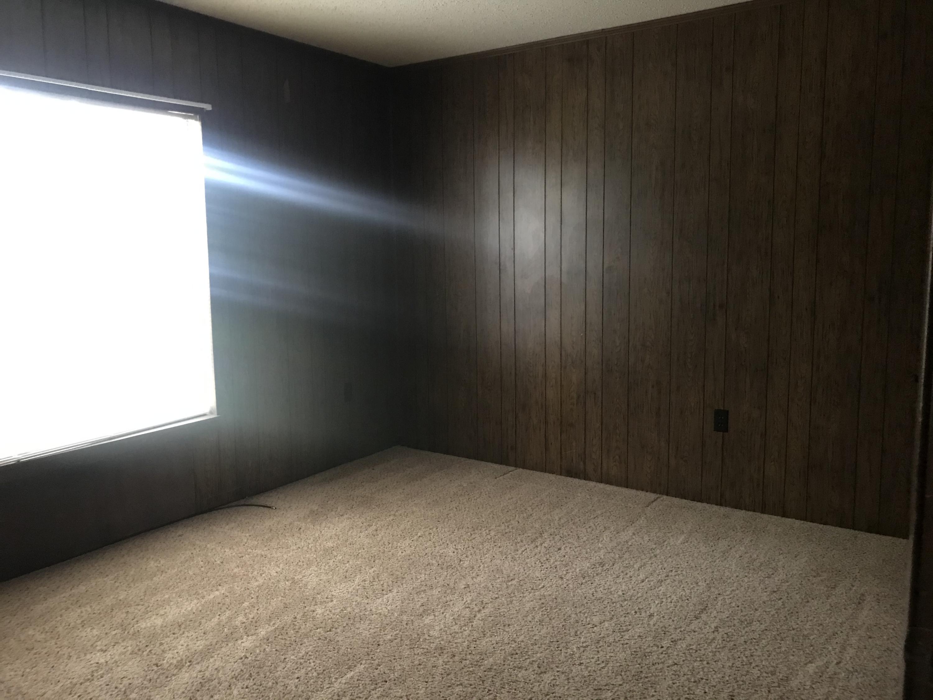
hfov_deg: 63.4
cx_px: 466
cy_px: 350
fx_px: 755
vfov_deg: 49.7
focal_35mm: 28
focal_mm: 3.99
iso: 100
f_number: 1.8
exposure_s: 1/6
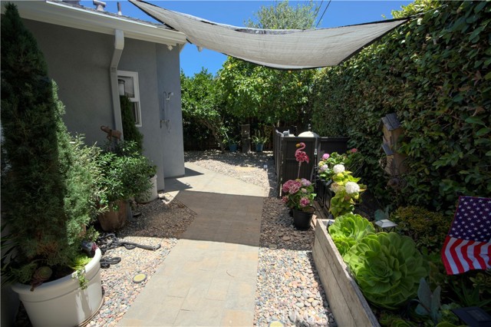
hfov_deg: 96.8
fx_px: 218
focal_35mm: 16
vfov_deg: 73.7
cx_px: 246
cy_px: 164
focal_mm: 16
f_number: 7.1
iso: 100
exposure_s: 1/100
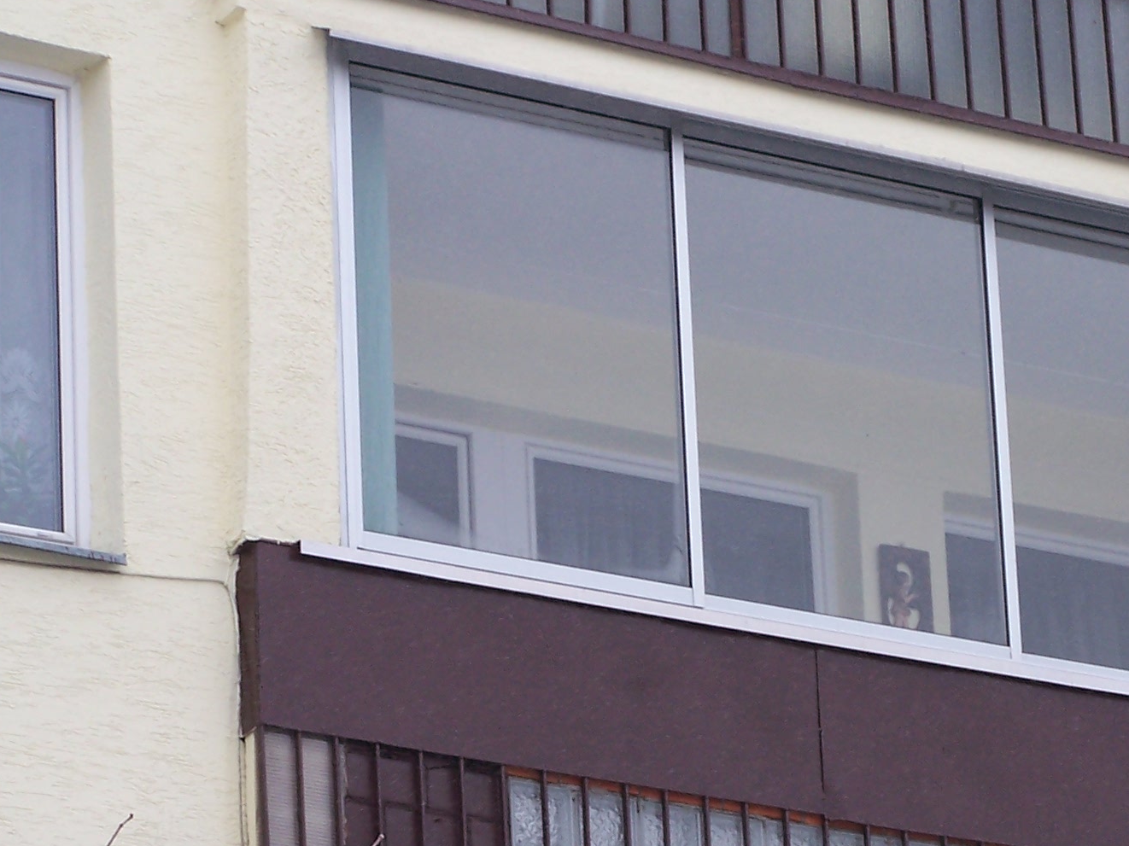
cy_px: 690
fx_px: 7435
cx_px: 869
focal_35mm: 228
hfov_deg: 8.7
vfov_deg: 6.5
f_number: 3.2
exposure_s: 1/160
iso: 80
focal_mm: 19.4
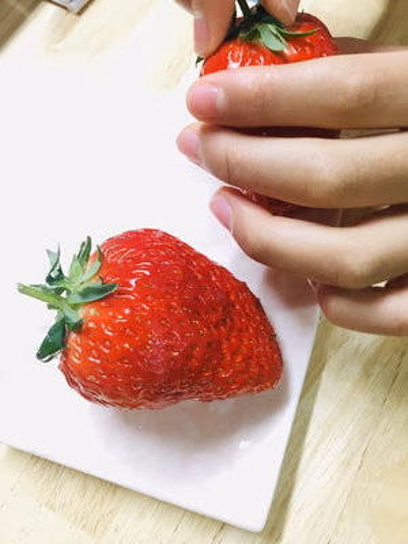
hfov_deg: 48.2
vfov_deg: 61.7
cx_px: 204
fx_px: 456
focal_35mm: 29
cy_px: 272
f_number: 2.2
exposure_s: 1/33
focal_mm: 4.15
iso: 250
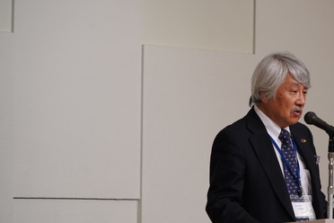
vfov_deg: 6.1
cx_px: 263
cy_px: 129
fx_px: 2097
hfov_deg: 9.1
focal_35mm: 226
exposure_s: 1/160
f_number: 5.6
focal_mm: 140
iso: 1250
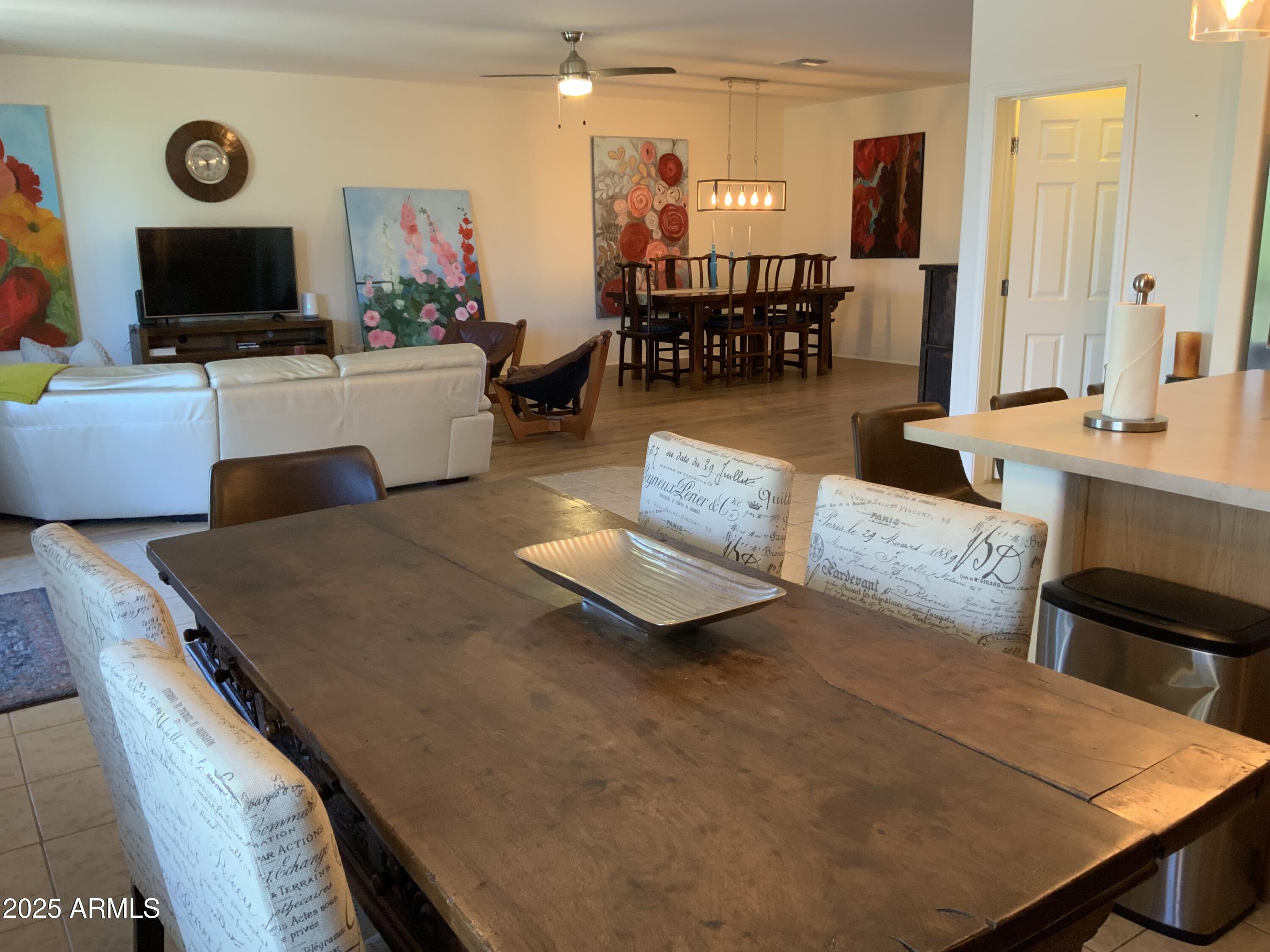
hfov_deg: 61.7
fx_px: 1064
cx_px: 635
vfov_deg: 48.2
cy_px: 476
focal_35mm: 29
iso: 160
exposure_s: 1/60
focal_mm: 3
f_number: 1.8
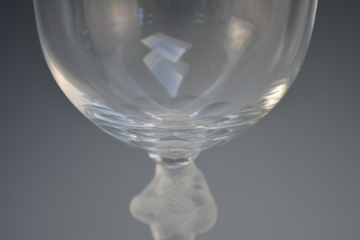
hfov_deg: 24.6
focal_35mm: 82
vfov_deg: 16.6
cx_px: 180
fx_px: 825
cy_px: 120
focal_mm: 55
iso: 220
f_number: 5.6
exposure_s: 1/125
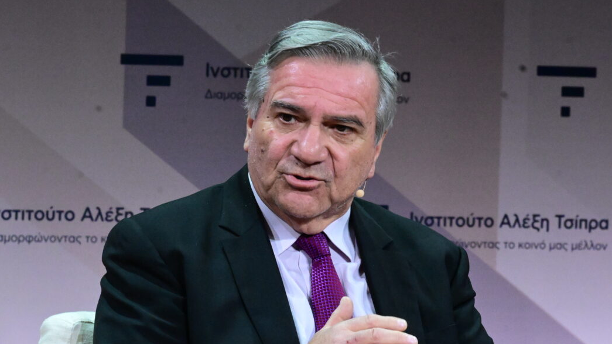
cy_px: 232
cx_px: 341
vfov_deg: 3.4
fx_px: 5859
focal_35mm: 361
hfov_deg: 6.0
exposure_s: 1/100
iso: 8000
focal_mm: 200
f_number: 13
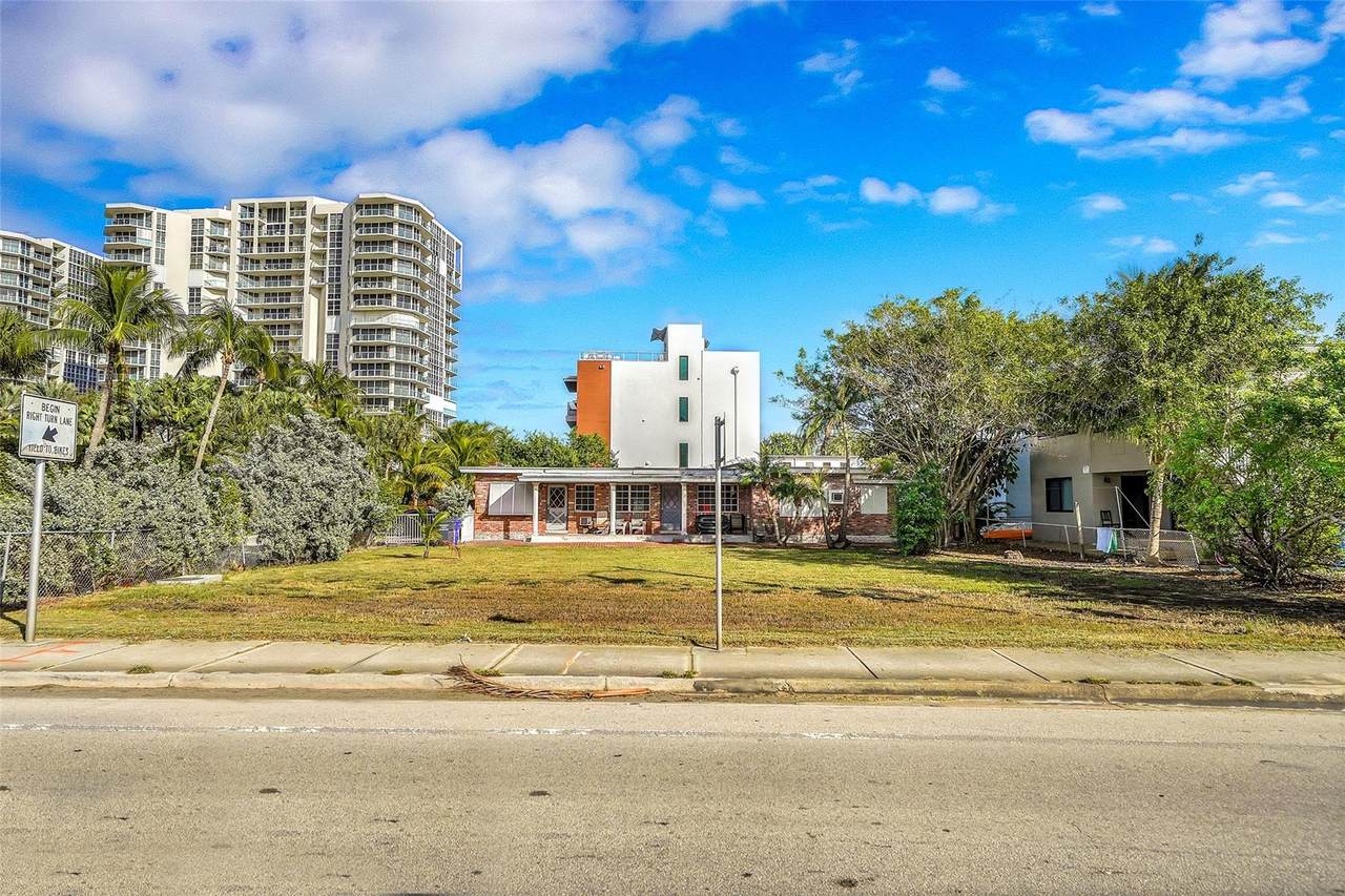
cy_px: 448
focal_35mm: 21
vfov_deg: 59.5
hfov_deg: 81.2
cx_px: 672
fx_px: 784
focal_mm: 21
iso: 400
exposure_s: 1/320
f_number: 8
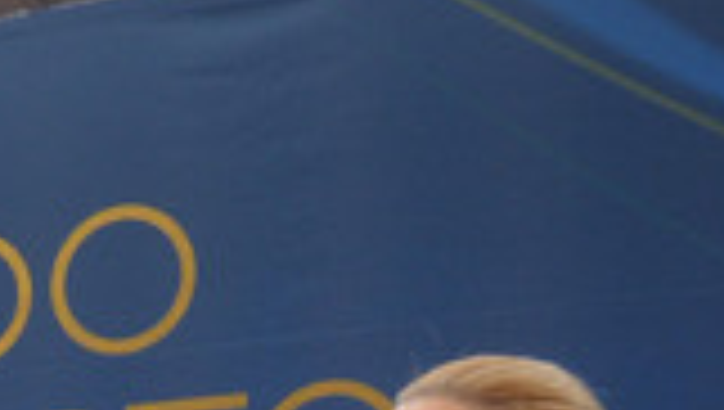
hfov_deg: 17.8
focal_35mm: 113
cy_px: 633
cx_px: -193
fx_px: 2172
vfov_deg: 10.4
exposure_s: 1/80
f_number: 3.5
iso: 400
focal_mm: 20
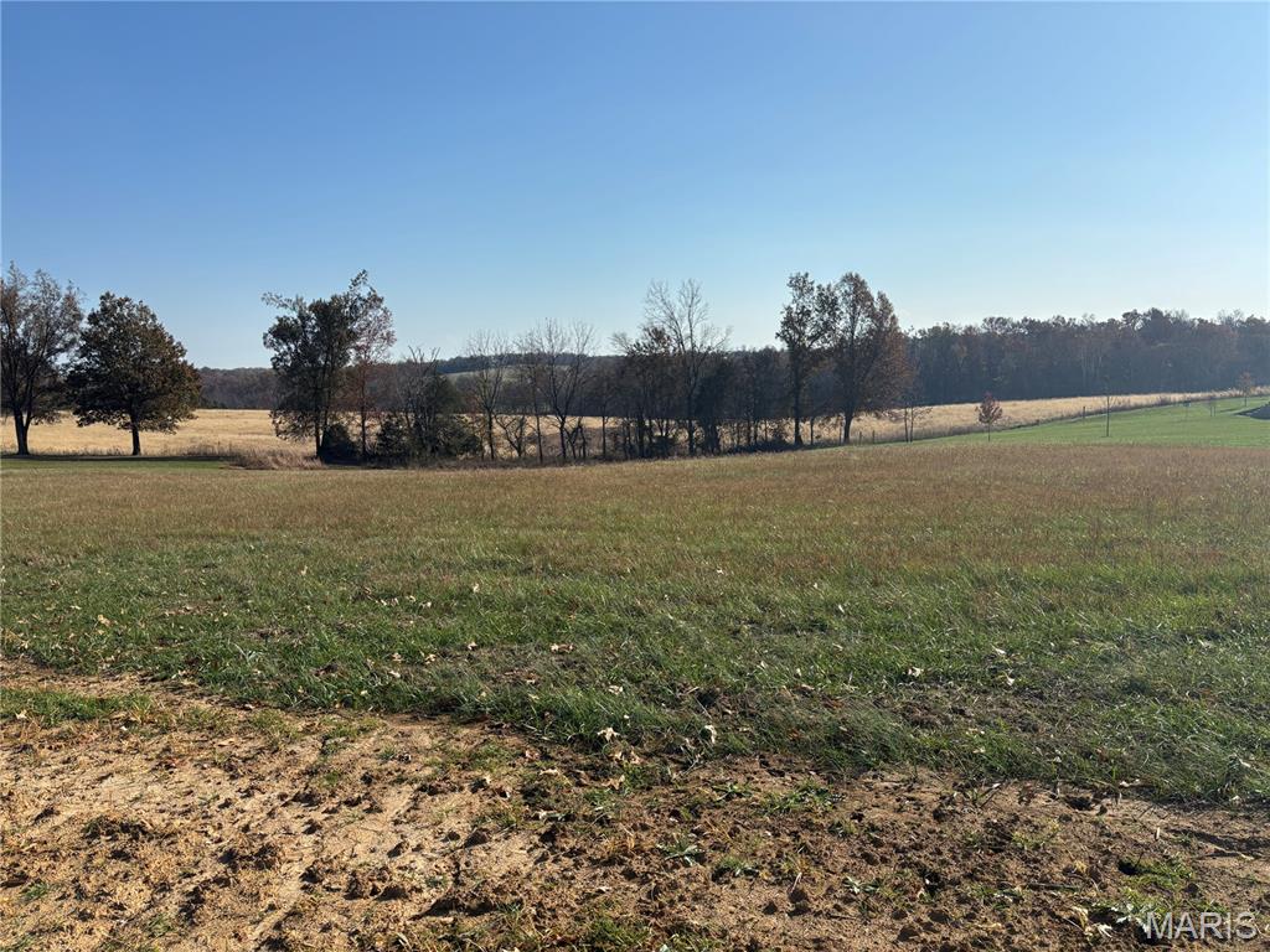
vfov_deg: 53.1
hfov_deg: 67.3
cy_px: 476
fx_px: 954
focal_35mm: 26
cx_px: 635
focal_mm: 5.96
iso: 50
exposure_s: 1/5076
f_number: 1.6
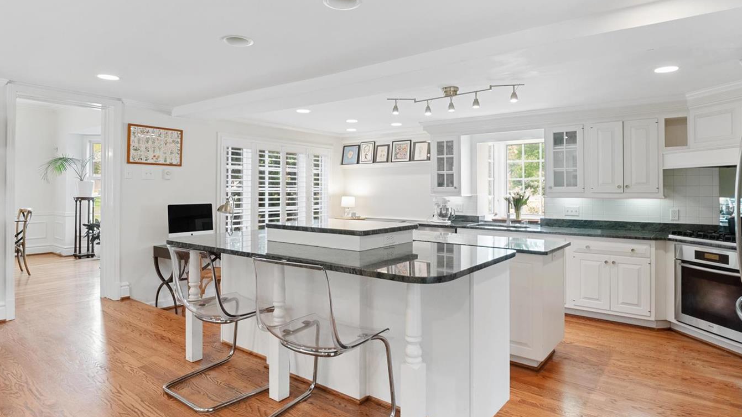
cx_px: 358
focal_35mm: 20
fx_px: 393
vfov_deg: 55.8
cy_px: 218
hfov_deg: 86.6
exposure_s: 1/3
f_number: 8
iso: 400
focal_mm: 8
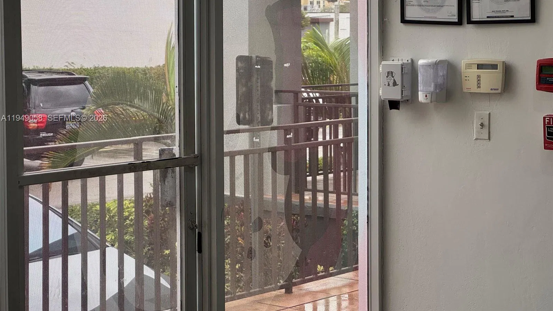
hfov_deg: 25.3
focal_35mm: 84
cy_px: 119
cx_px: 276
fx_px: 1232
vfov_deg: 14.4
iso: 80
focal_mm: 9
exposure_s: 1/120
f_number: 2.8
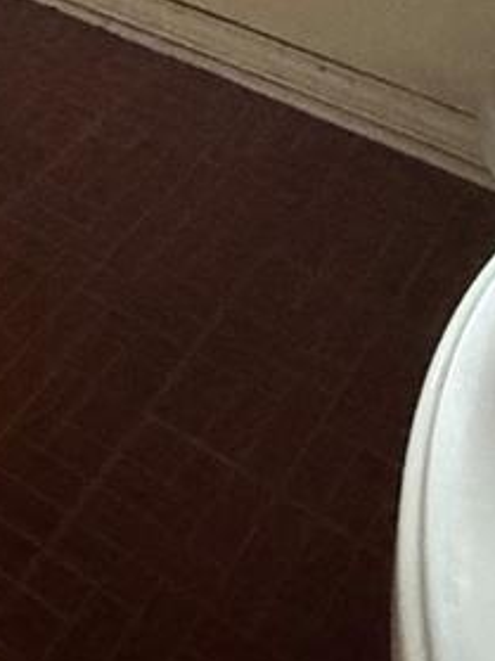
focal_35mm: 77
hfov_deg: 18.5
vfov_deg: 18.3
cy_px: -614
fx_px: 1469
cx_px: -31
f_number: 2.2
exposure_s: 1/35
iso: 1600
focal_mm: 2.22
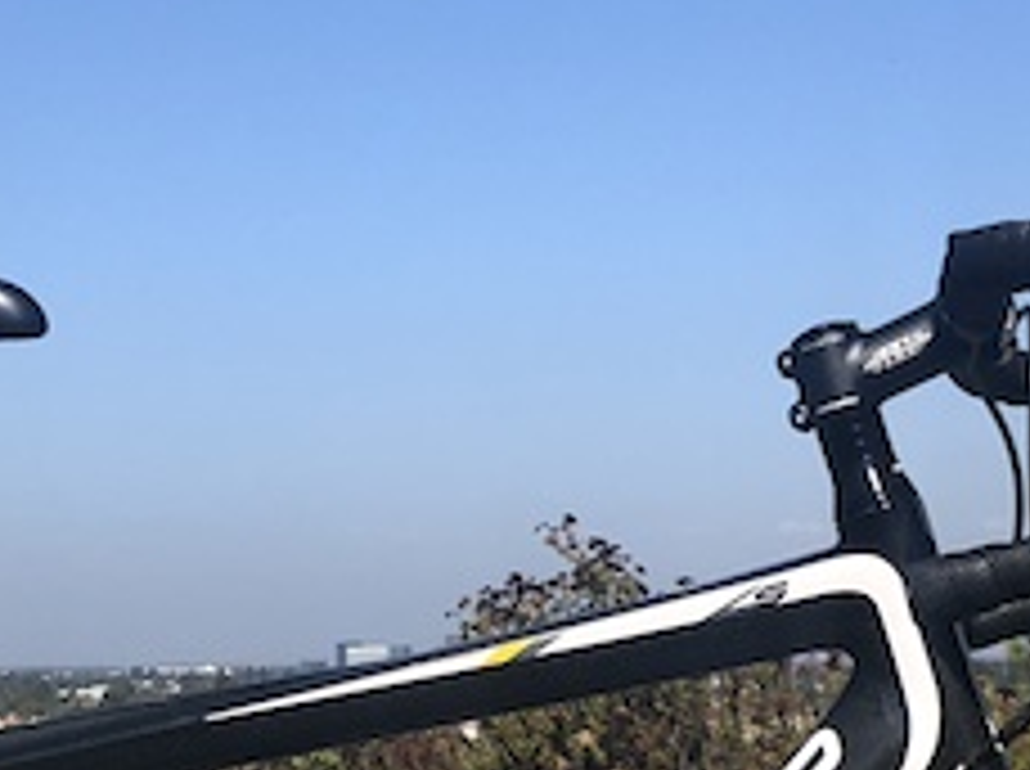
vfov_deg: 14.6
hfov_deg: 20.1
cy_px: 905
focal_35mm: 98
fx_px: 2911
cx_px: 454
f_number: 1.8
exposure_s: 1/2208
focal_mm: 4
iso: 20
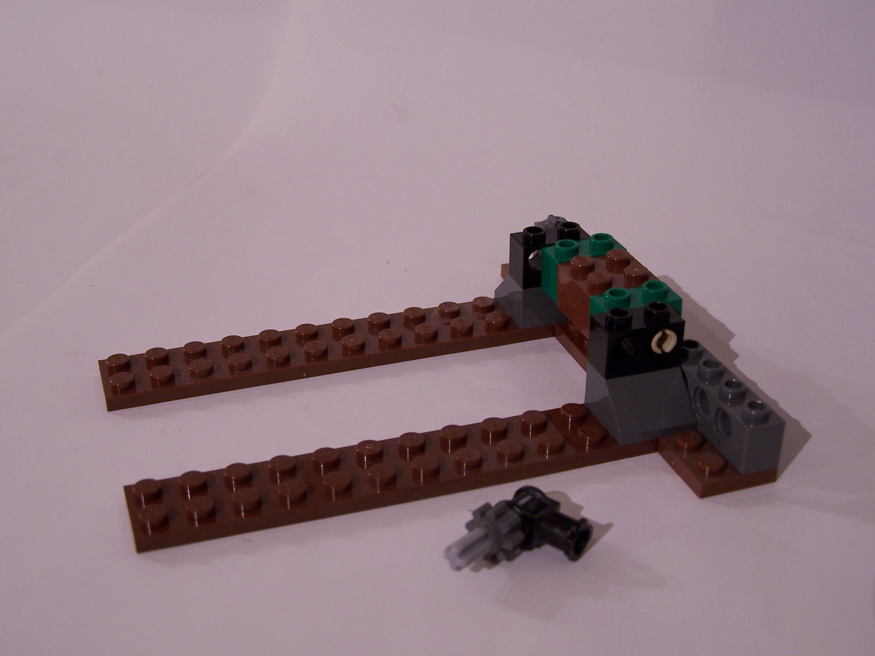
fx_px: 1289
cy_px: 328
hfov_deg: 37.5
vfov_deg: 28.6
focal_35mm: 51
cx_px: 438
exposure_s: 1/3
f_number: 3
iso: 80
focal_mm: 8.5
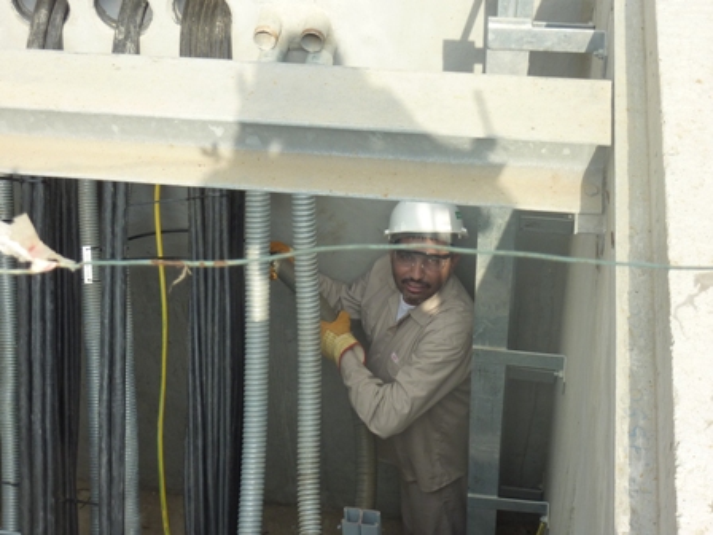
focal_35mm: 59
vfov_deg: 24.8
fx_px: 1215
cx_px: 356
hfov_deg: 32.7
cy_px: 268
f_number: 3.9
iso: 125
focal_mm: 9.7
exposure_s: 1/320
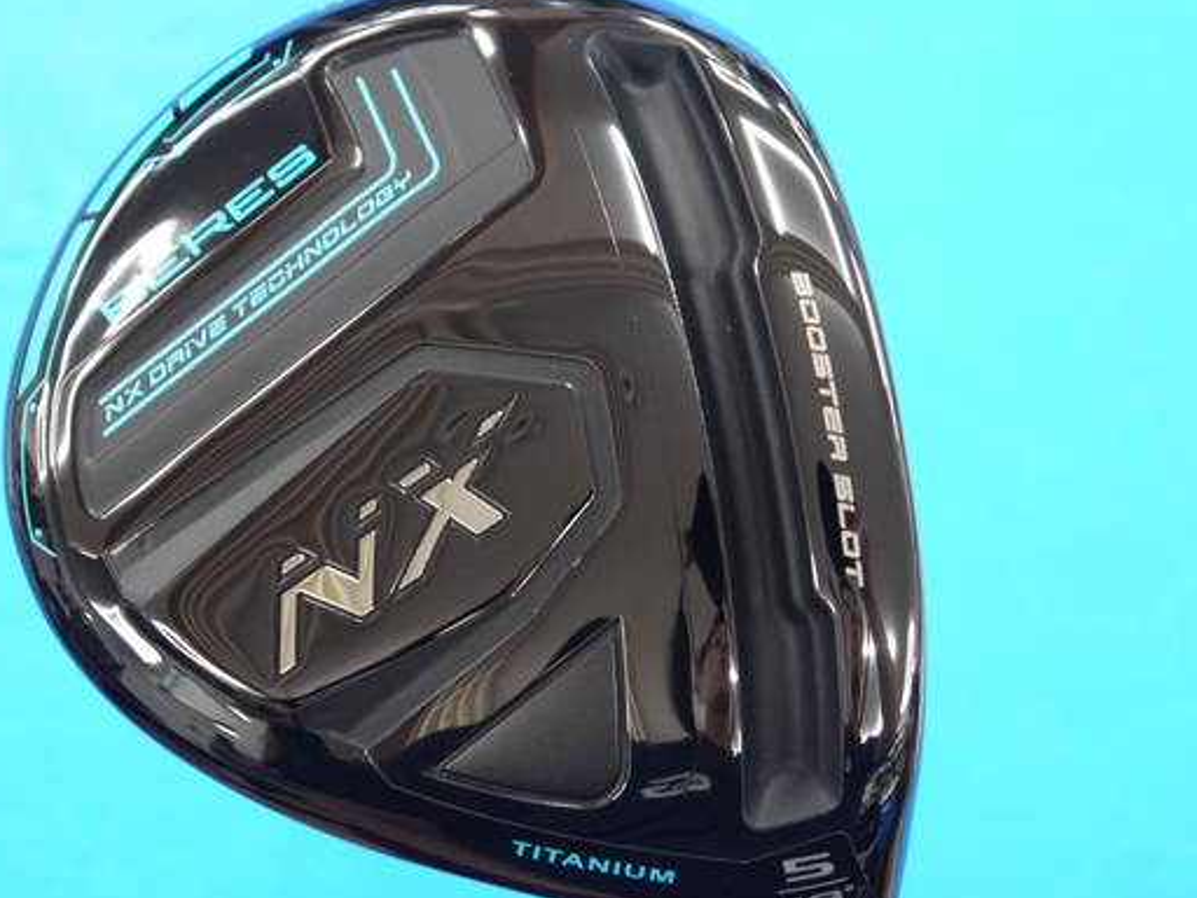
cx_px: 568
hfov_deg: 18.7
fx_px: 3631
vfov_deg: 14.1
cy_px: 428
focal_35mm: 105
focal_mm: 42
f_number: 5.6
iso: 800
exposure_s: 1/50
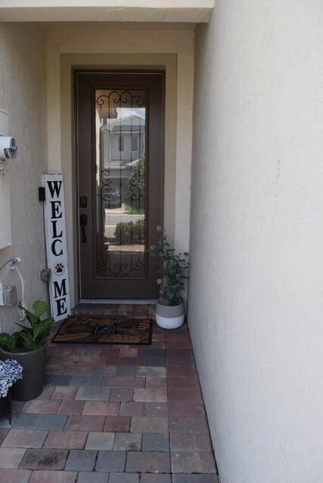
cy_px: 242
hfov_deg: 48.0
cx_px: 162
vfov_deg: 67.4
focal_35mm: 27
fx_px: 363
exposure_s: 1/200
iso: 400
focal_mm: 18
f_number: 7.1
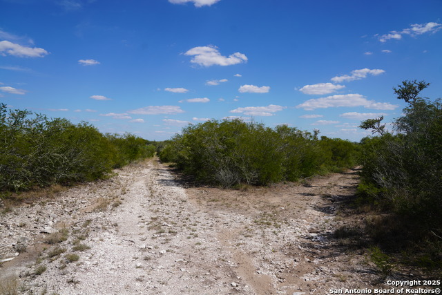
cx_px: 221
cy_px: 148
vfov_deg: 53.2
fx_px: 295
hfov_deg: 73.7
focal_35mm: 24
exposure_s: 1/800
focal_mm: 24
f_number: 5.6
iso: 100
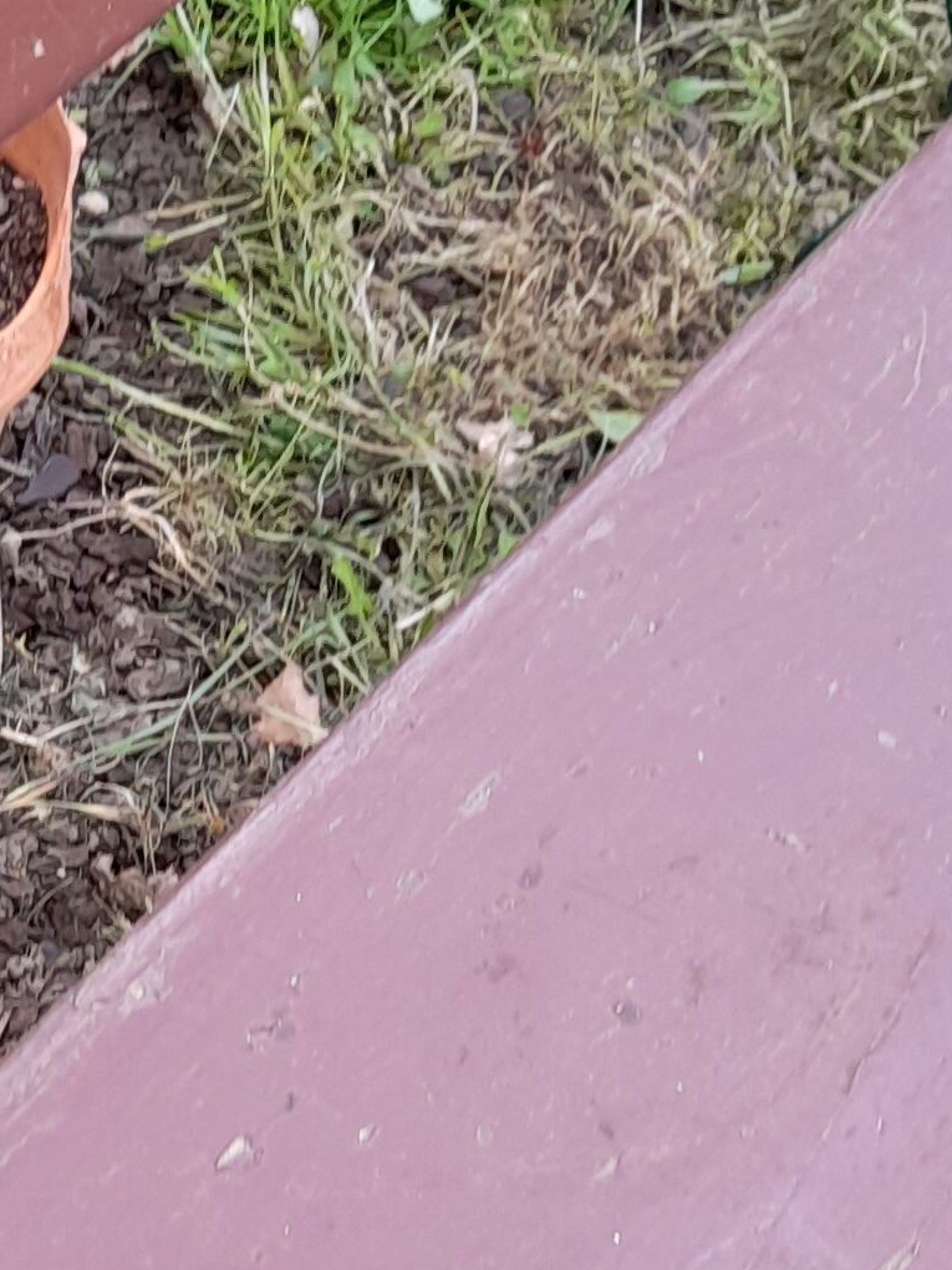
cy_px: 1127
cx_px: -78
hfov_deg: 14.7
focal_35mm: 98
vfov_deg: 19.7
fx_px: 3594
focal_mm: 4.6
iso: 32
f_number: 2
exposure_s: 1/100
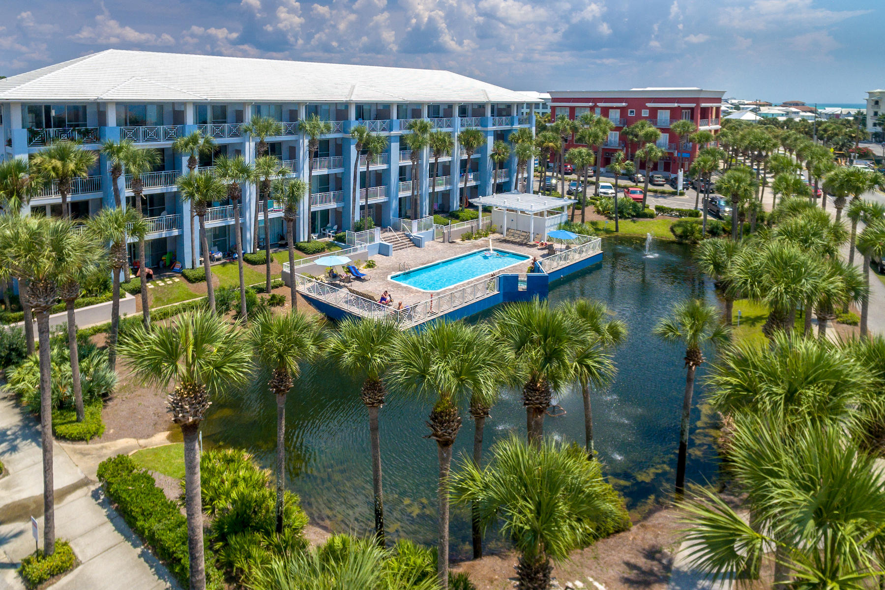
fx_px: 492
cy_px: 295
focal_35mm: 20
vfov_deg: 61.9
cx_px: 442
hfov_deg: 84.0
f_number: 2.8
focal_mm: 3.61
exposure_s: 1/640
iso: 100
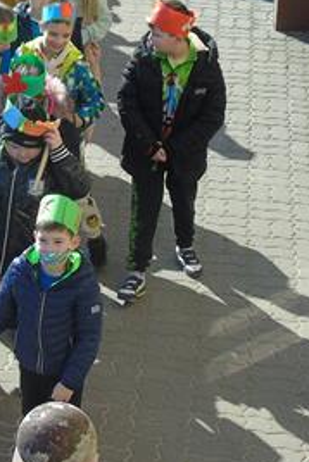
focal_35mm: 117
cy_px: 82
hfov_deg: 11.4
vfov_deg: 17.3
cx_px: -101
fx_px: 1504
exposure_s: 1/250
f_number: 4.1
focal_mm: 8.2
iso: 80
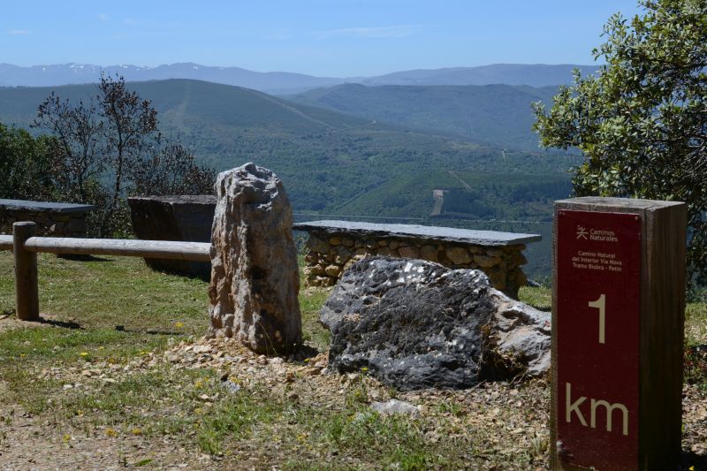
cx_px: 354
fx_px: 1031
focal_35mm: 52
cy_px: 236
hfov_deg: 37.9
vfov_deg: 25.7
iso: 100
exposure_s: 1/200
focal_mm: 35
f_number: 10
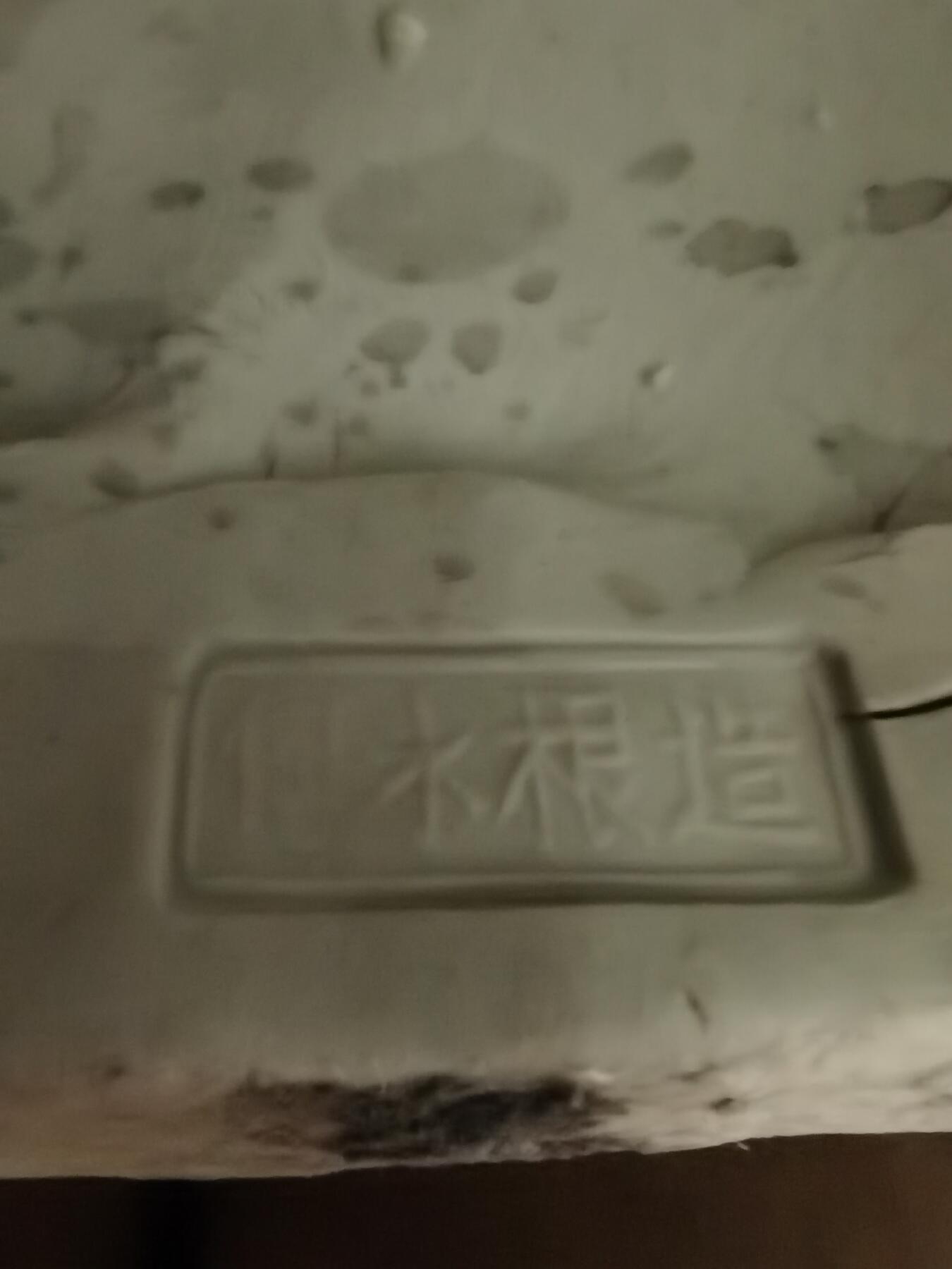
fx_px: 990
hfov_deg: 51.4
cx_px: 476
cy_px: 634
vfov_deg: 65.3
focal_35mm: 27
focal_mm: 2.26
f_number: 2.2
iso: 3200
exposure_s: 1/16.7
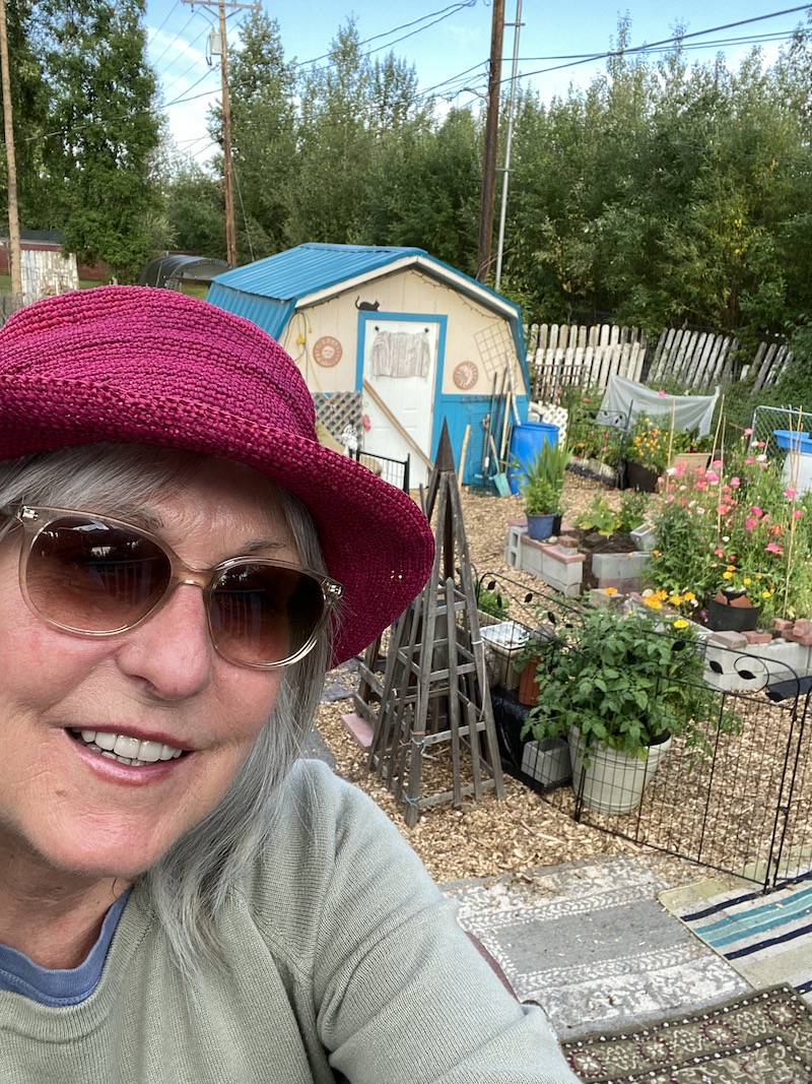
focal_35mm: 30
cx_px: 406
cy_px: 542
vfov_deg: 60.0
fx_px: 938
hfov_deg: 46.8
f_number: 2.2
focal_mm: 2.71
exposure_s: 1/122
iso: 32
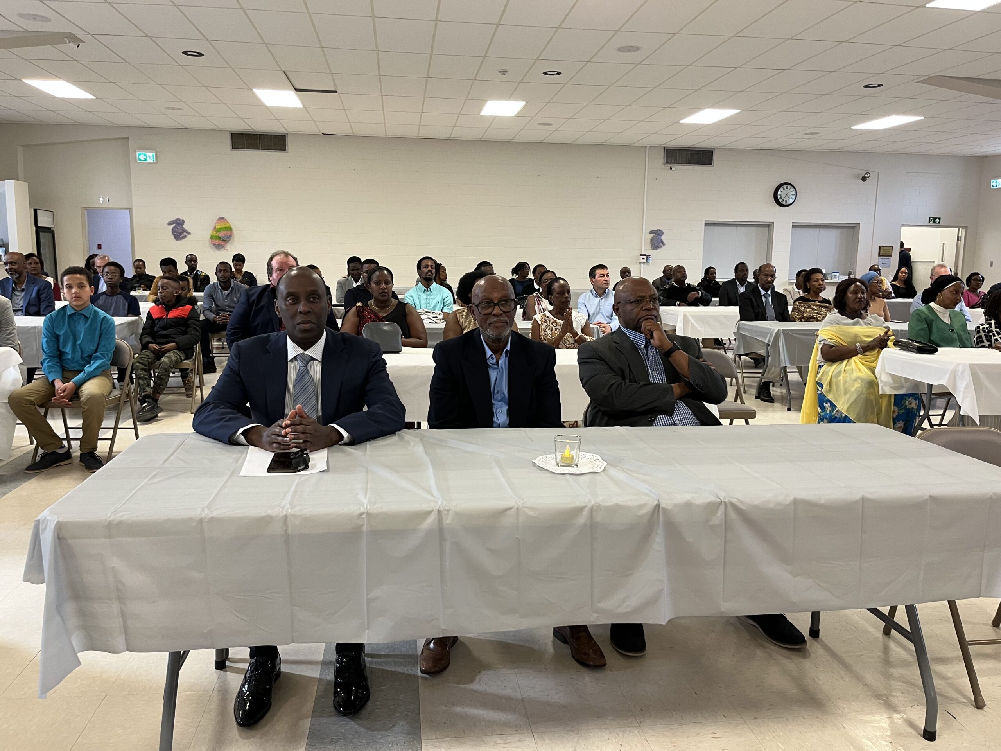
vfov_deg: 53.1
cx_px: 500
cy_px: 376
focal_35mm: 26
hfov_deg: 67.3
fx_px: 752
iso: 160
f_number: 1.6
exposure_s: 1/60
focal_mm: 5.1
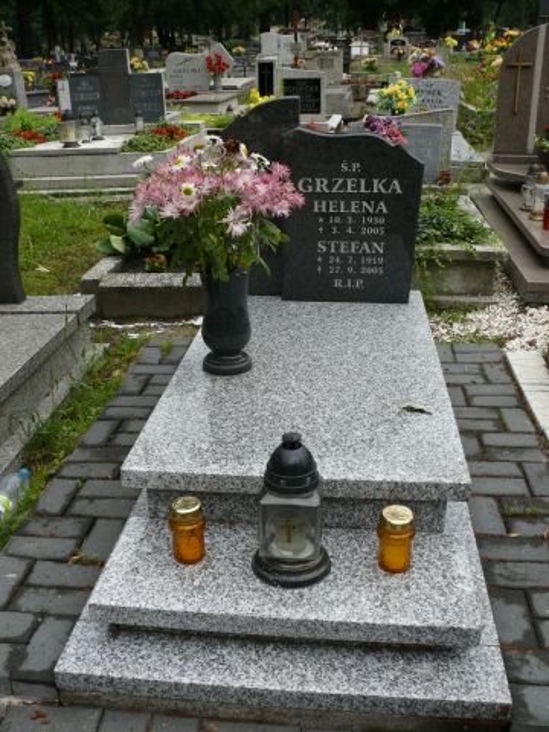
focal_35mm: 35
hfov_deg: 40.7
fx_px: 740
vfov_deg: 52.6
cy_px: 366
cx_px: 274
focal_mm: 7.4
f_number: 4
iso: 100
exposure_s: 1/125
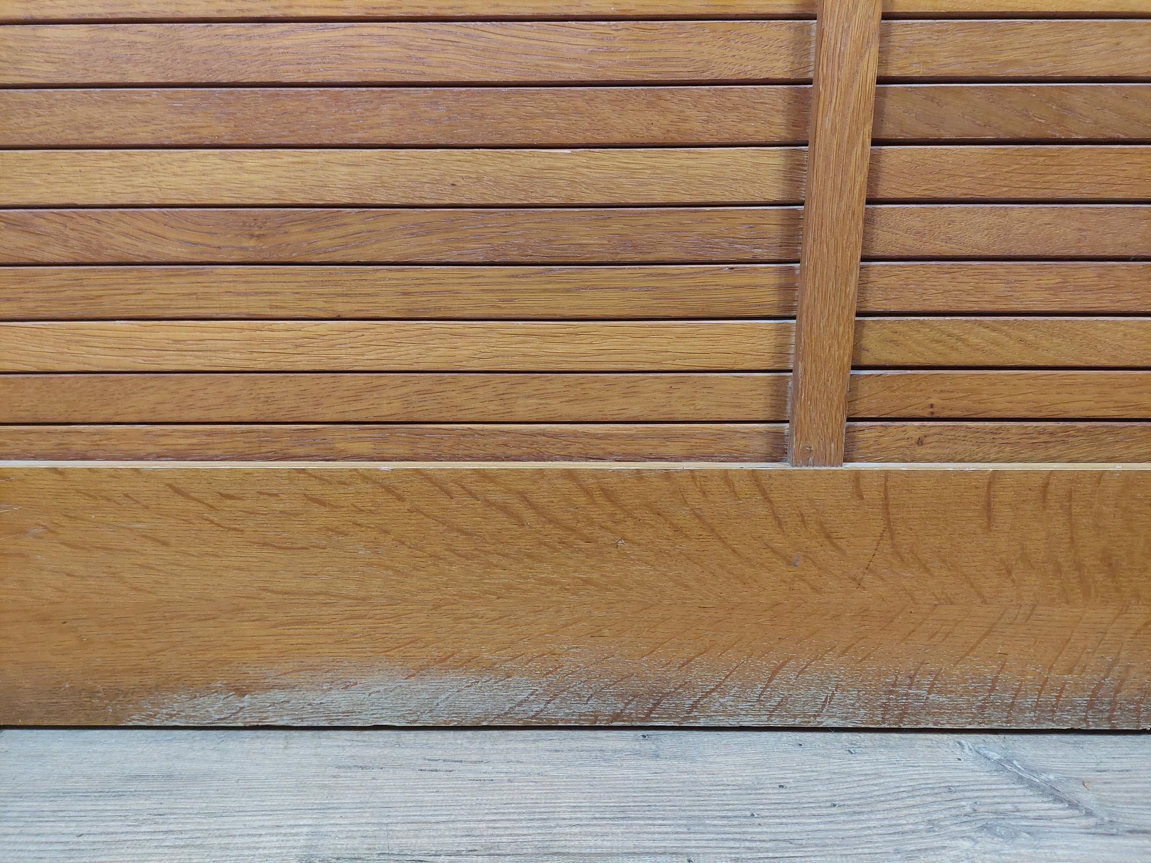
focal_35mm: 25
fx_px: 831
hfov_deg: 69.4
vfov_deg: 54.9
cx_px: 576
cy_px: 432
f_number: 1.8
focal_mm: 5.23
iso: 320
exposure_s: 1/50
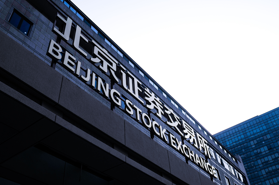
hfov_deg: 53.2
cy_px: 92
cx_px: 140
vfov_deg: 36.7
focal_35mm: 36
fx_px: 278
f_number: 6.3
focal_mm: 24
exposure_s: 1/1600
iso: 100
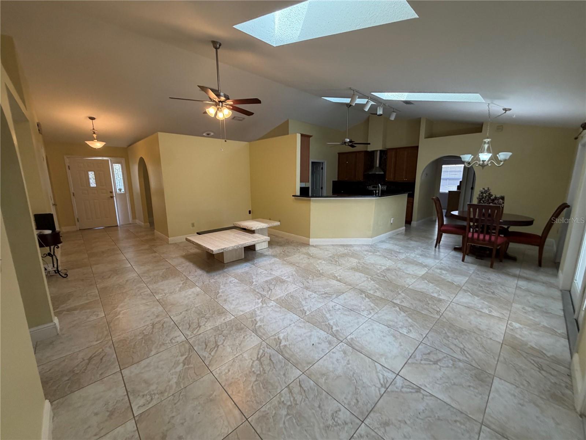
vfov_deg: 85.7
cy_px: 220
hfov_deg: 102.1
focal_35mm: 14
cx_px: 293
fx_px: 237
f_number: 2.2
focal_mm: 2.22
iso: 320
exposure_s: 1/120
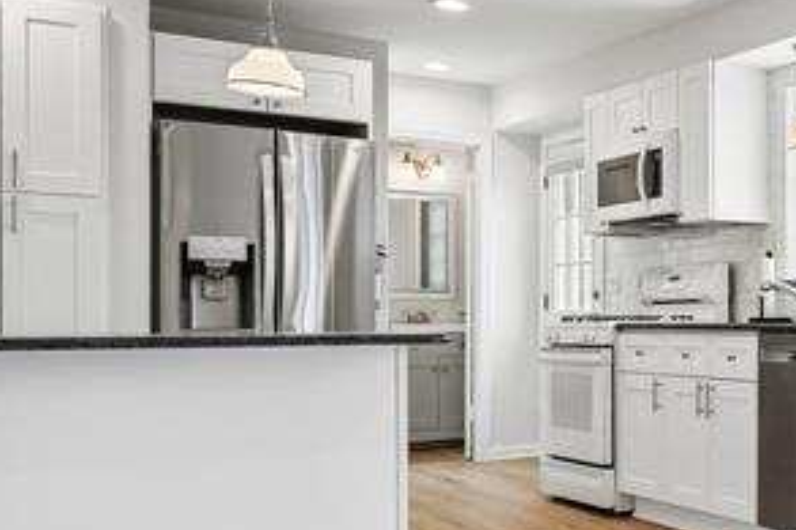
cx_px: 1027
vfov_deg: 27.4
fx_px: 1083
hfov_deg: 31.4
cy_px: 342
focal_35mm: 49
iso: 160
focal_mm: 14
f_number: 8
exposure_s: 1/40
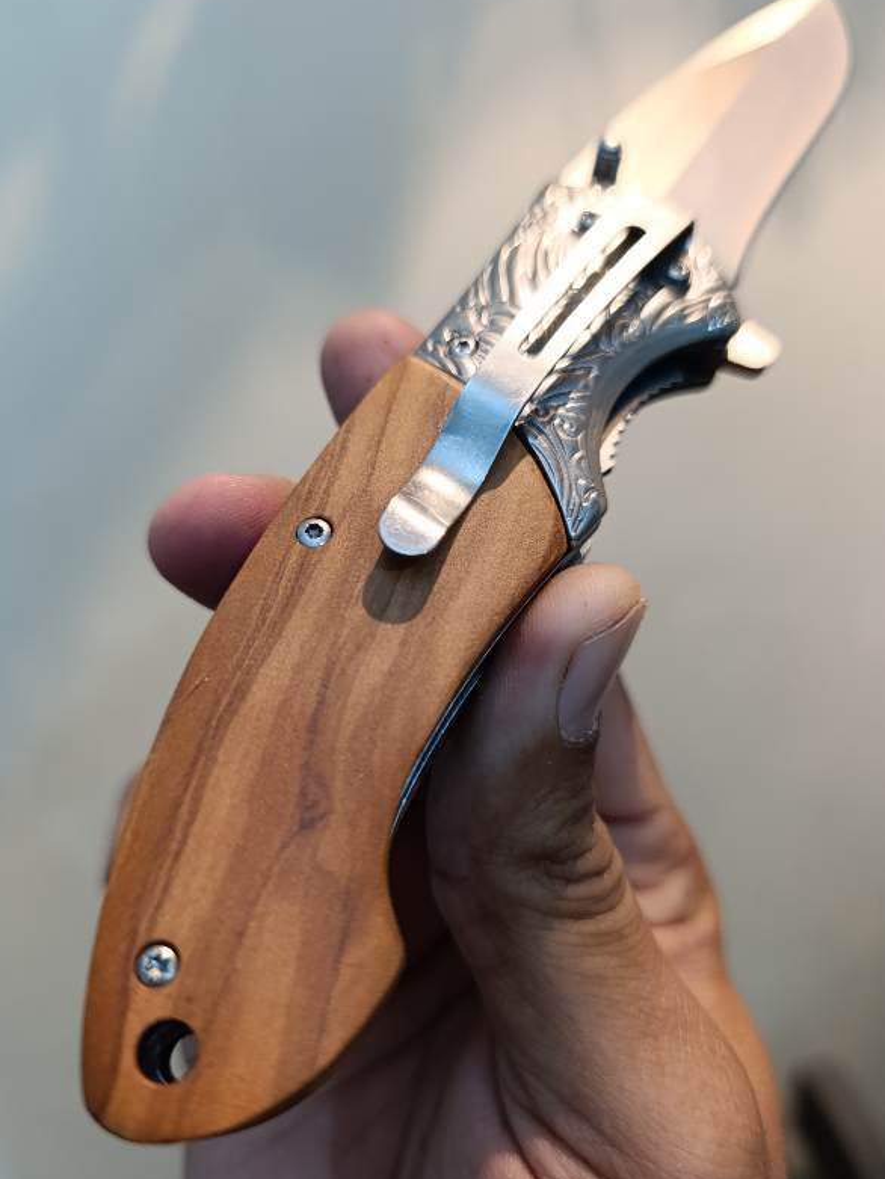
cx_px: 449
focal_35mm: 24
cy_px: 594
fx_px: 818
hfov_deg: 56.8
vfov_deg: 71.6
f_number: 1.6
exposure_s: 1/33.3
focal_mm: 6.14
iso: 1250
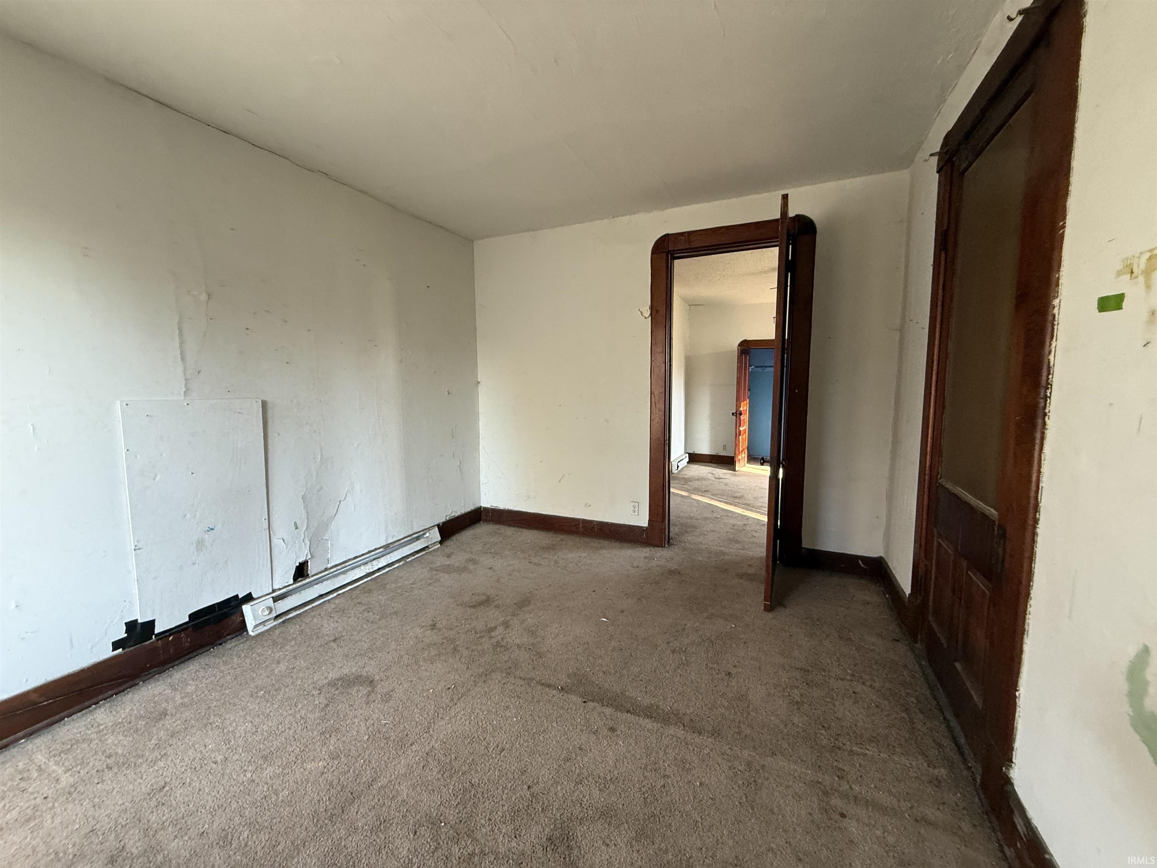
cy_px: 434
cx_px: 578
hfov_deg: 102.1
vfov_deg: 85.7
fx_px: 468
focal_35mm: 14
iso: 250
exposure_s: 1/99
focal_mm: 2.22
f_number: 2.2
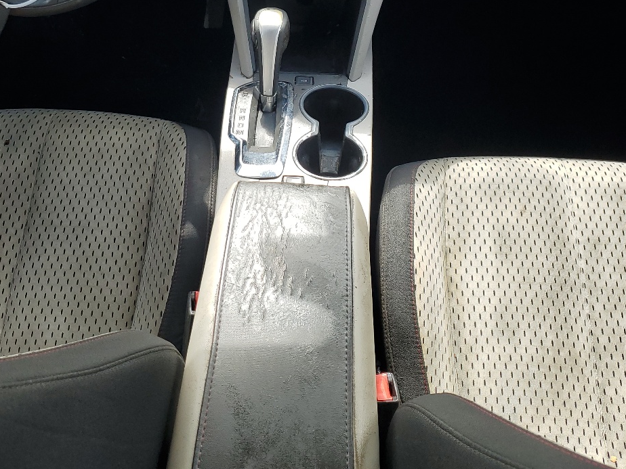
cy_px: 99
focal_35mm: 45
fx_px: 814
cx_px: 274
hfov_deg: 42.0
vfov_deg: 31.4
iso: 50
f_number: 1.5
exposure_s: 1/500
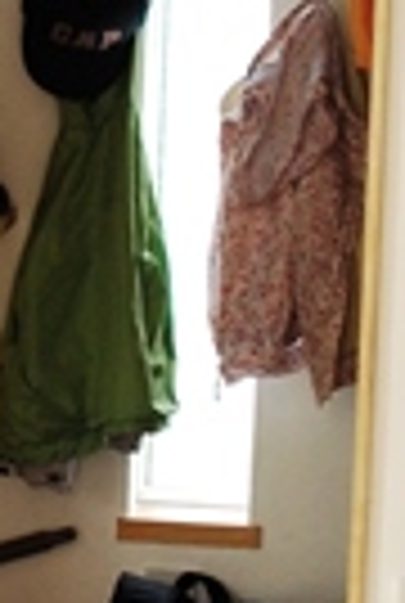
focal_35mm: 262
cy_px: 144
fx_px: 4407
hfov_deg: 5.2
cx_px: -144
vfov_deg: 7.8
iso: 800
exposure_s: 1/500
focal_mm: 35
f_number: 1.8
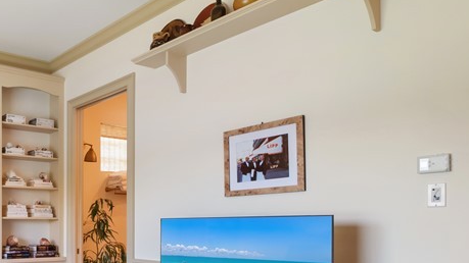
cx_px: 25
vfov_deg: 33.0
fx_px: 423
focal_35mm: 34
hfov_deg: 49.8
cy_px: 232
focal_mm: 7
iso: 200
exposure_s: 1/10
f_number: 7.1
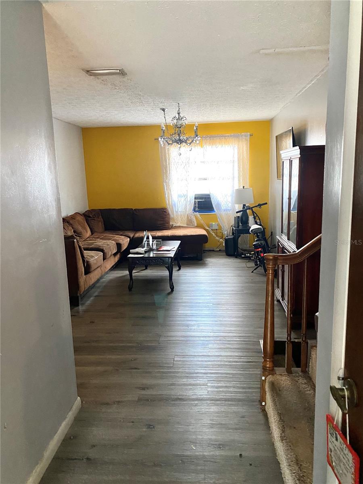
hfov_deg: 53.1
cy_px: 242
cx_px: 182
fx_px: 364
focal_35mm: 26
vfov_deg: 67.3
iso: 500
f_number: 1.8
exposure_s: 1/30
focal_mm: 4.25
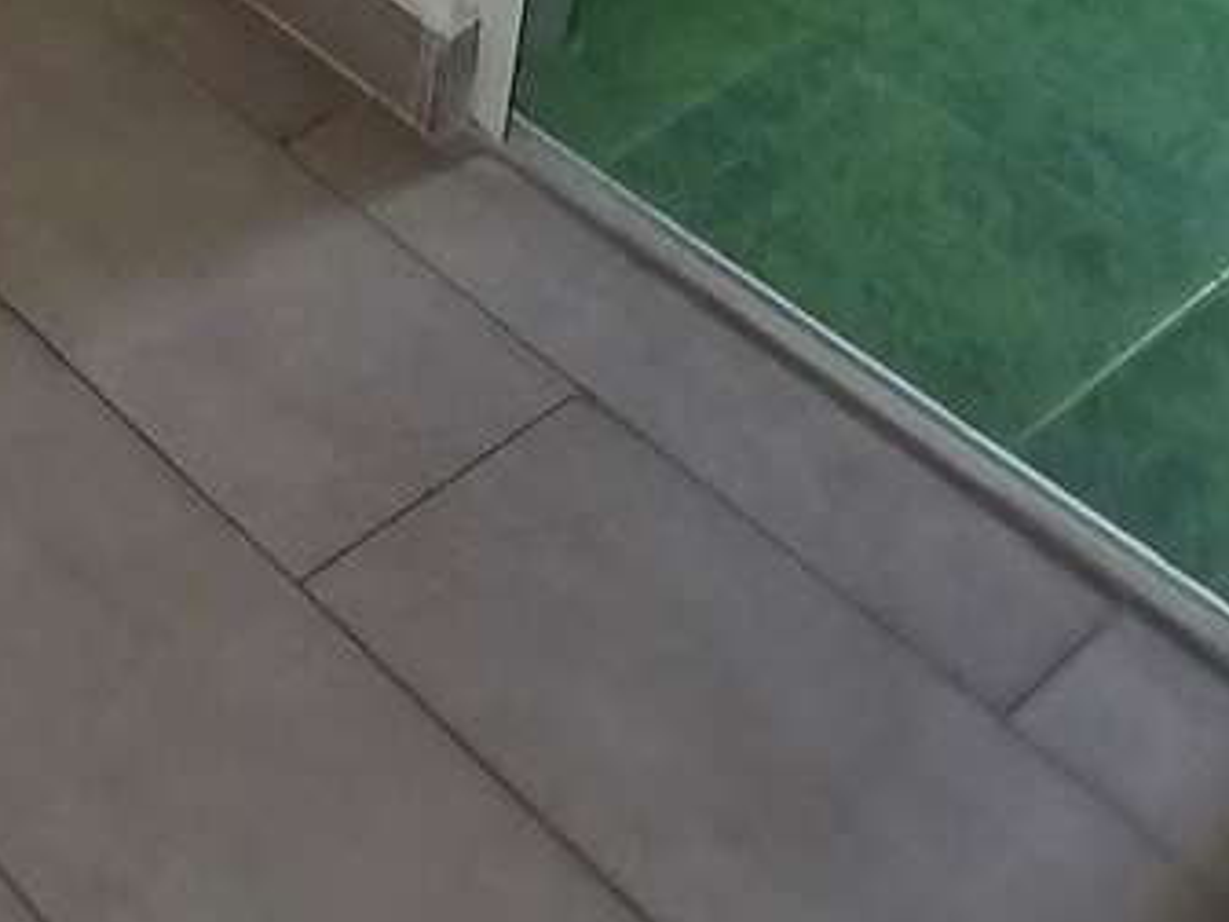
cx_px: -406
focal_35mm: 76
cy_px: -1059
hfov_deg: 22.7
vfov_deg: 14.9
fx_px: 2698
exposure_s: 1/99.9
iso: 64
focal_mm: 2.23
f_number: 2.2
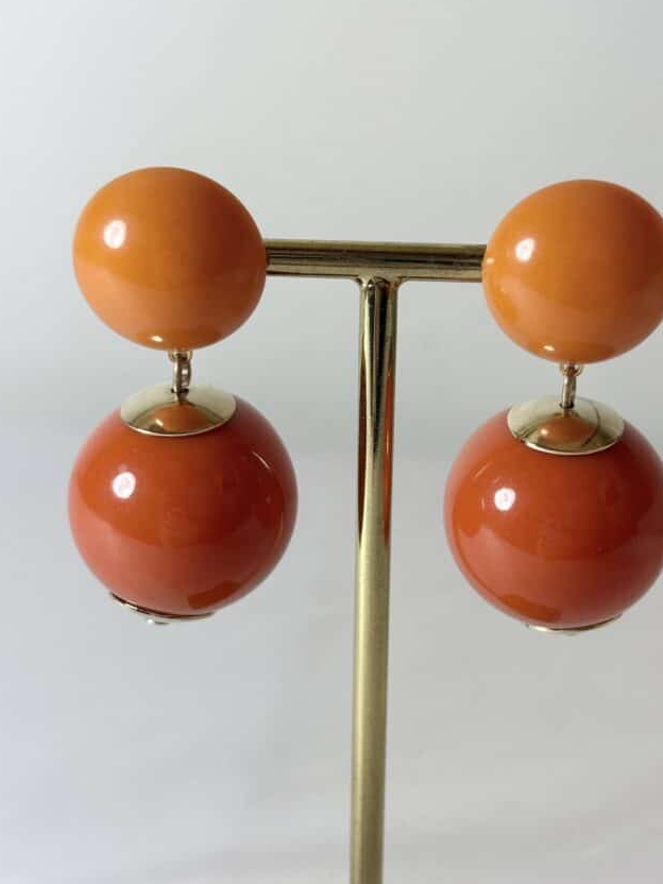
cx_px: 376
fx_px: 1634
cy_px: 419
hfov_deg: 22.9
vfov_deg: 30.3
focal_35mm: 64
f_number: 1.6
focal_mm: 5.96
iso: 32
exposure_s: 1/204
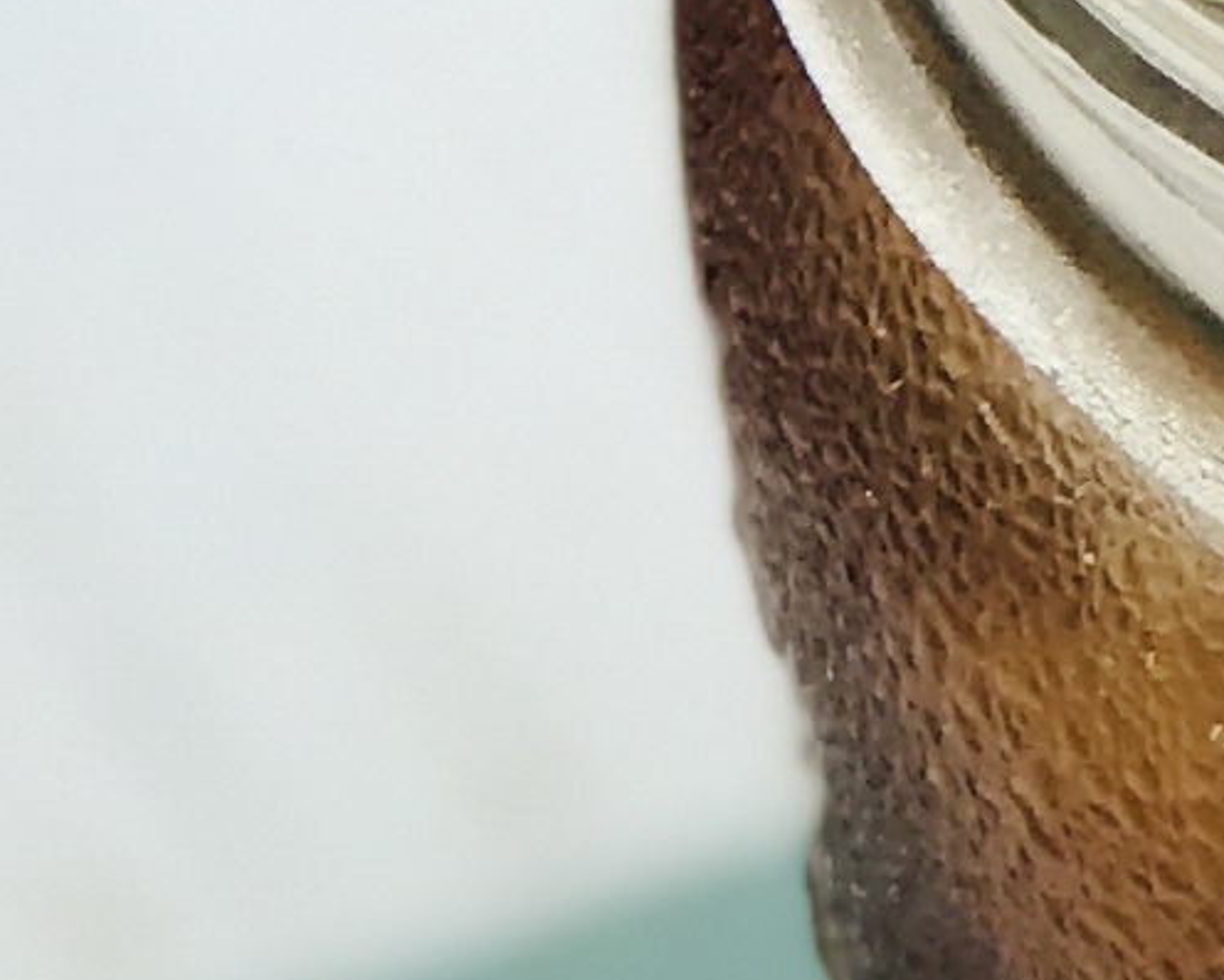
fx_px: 16377
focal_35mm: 452
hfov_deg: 4.2
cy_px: -30
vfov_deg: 3.4
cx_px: 2465
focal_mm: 6.6
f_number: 2.8
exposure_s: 1/124
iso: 20
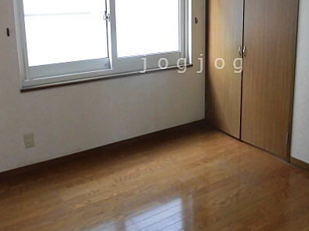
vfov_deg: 36.1
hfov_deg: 47.4
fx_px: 348
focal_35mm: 39
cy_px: 63
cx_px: 194
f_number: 3.1
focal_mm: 4.3
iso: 200
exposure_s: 1/50
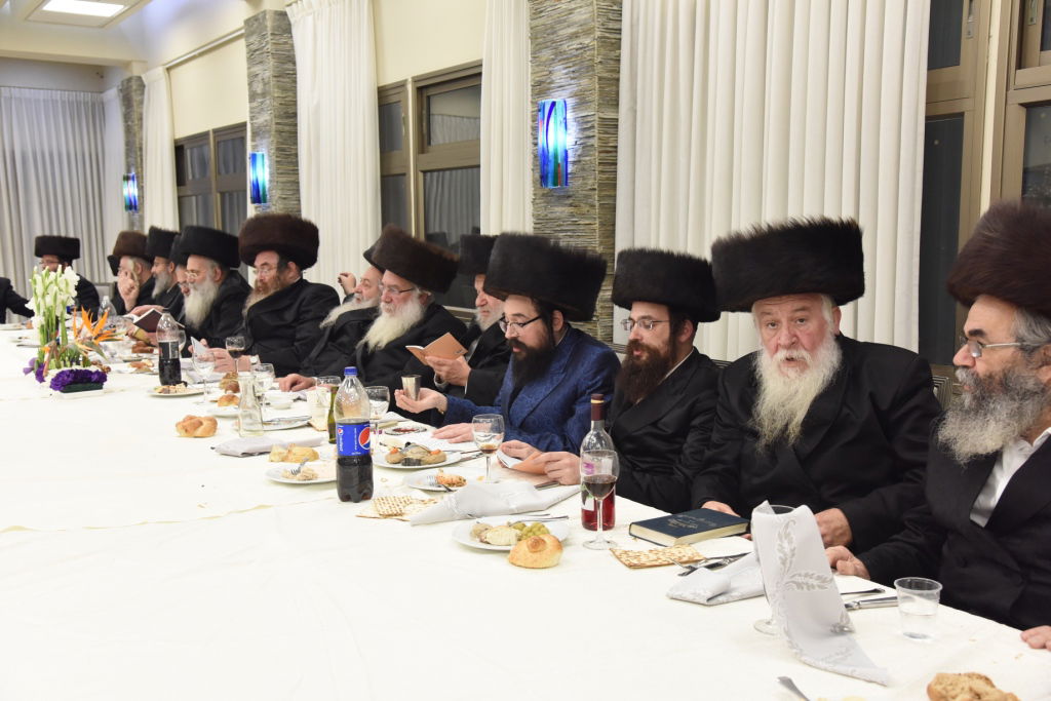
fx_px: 1109
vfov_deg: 35.1
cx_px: 526
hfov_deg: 50.7
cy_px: 350
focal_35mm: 38
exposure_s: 1/160
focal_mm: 38
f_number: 5.6
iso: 2500
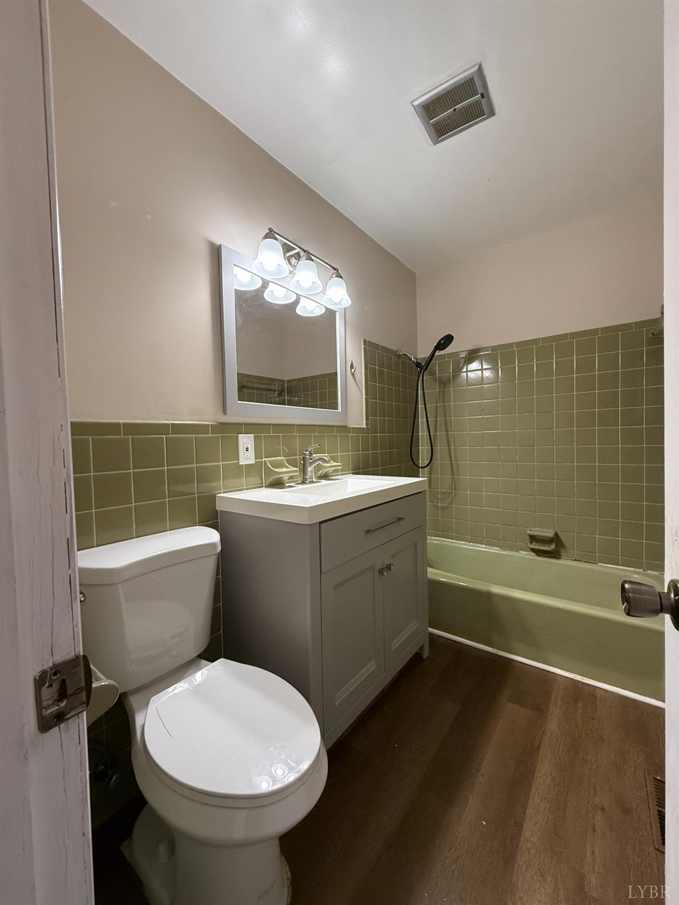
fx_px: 366
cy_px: 452
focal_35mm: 14
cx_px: 340
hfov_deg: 85.7
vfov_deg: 102.1
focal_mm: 2.22
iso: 250
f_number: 2.2
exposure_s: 1/120
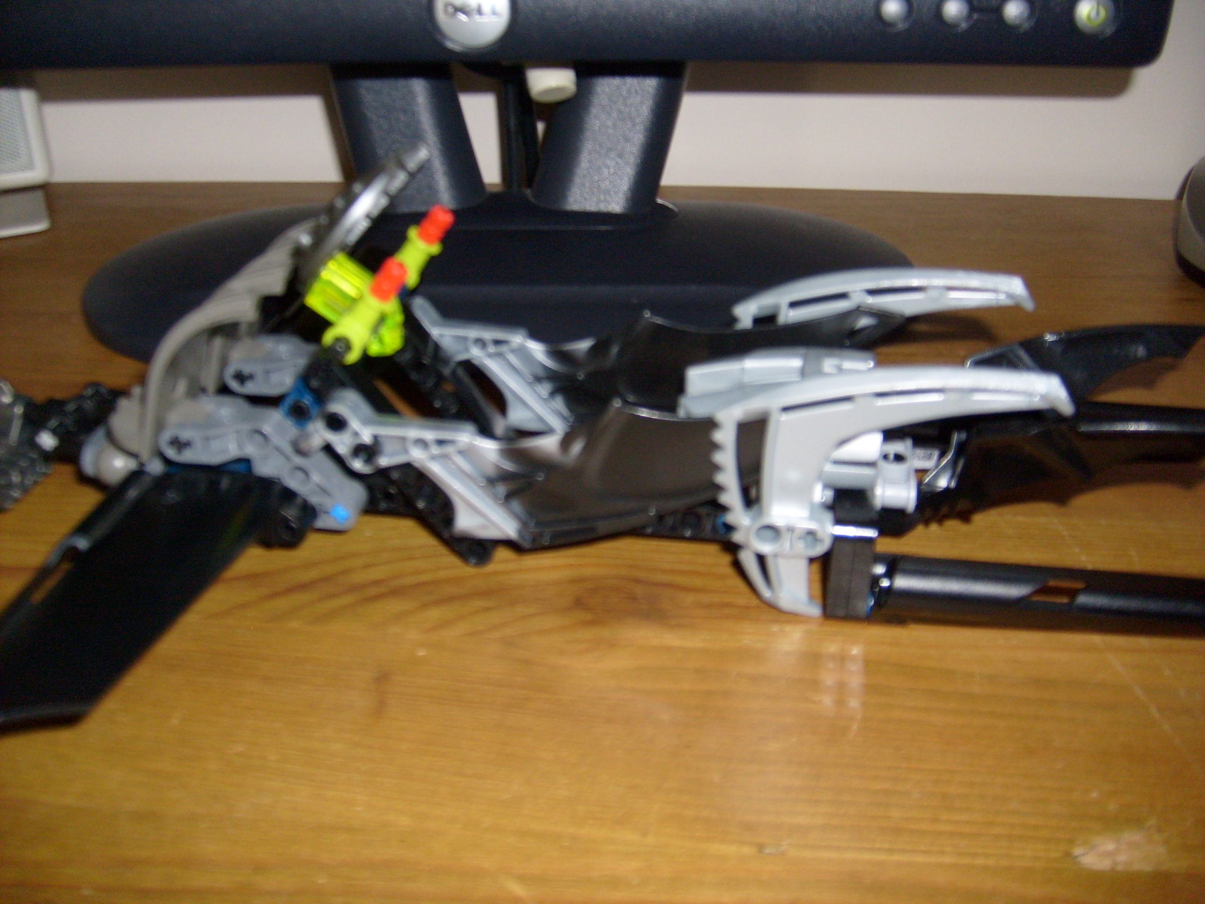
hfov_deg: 52.6
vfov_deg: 40.7
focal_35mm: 35
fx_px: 1218
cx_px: 602
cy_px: 452
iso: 100
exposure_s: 1/45
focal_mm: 5.8
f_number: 2.8
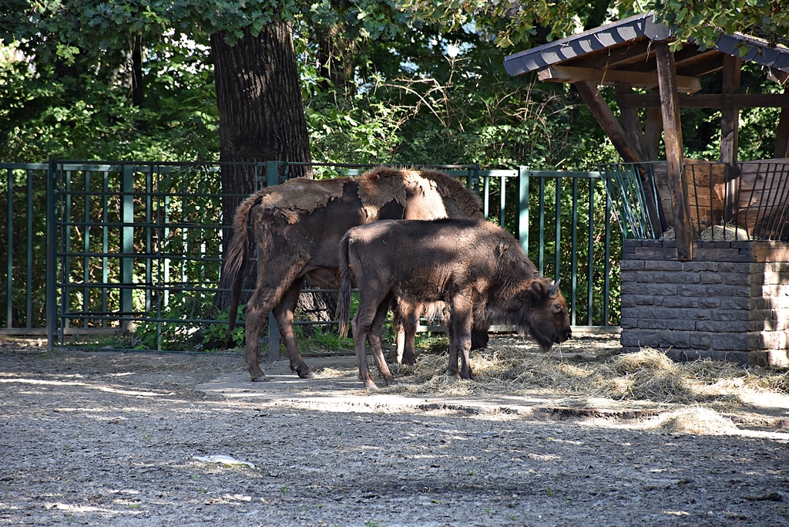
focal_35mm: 210
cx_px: 394
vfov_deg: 6.5
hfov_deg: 9.8
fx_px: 4603
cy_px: 264
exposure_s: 1/250
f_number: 5.6
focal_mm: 140
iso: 800
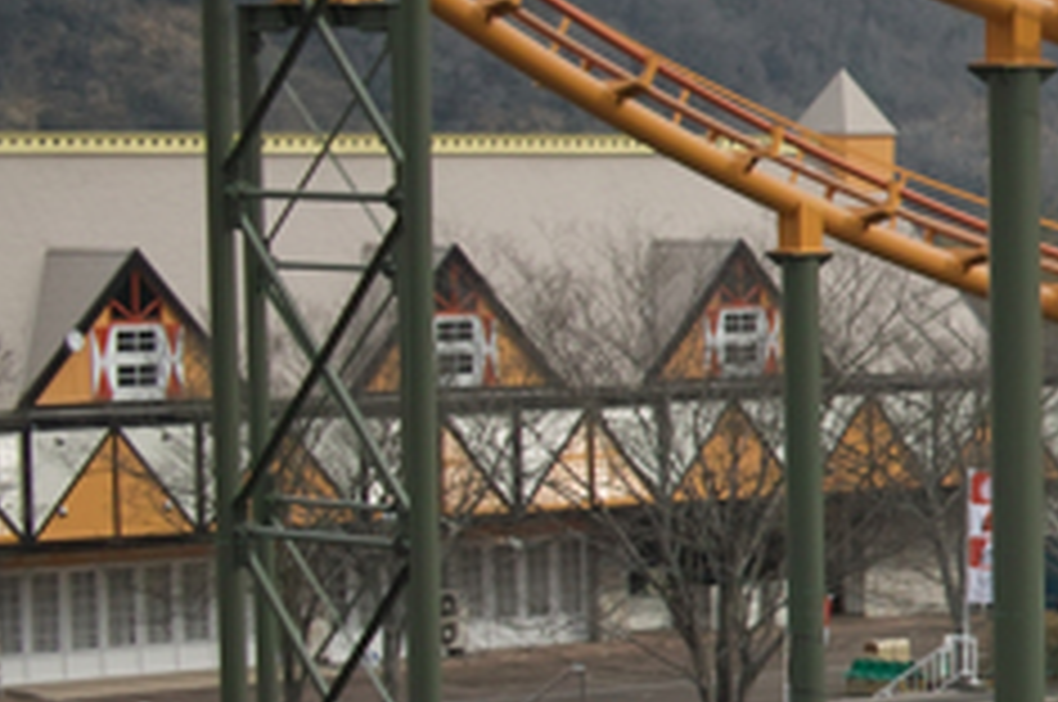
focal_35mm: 179
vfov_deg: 7.6
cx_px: 2193
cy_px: 792
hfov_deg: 10.5
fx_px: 5253
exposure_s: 1/800
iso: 100
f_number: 2.8
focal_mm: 24.2
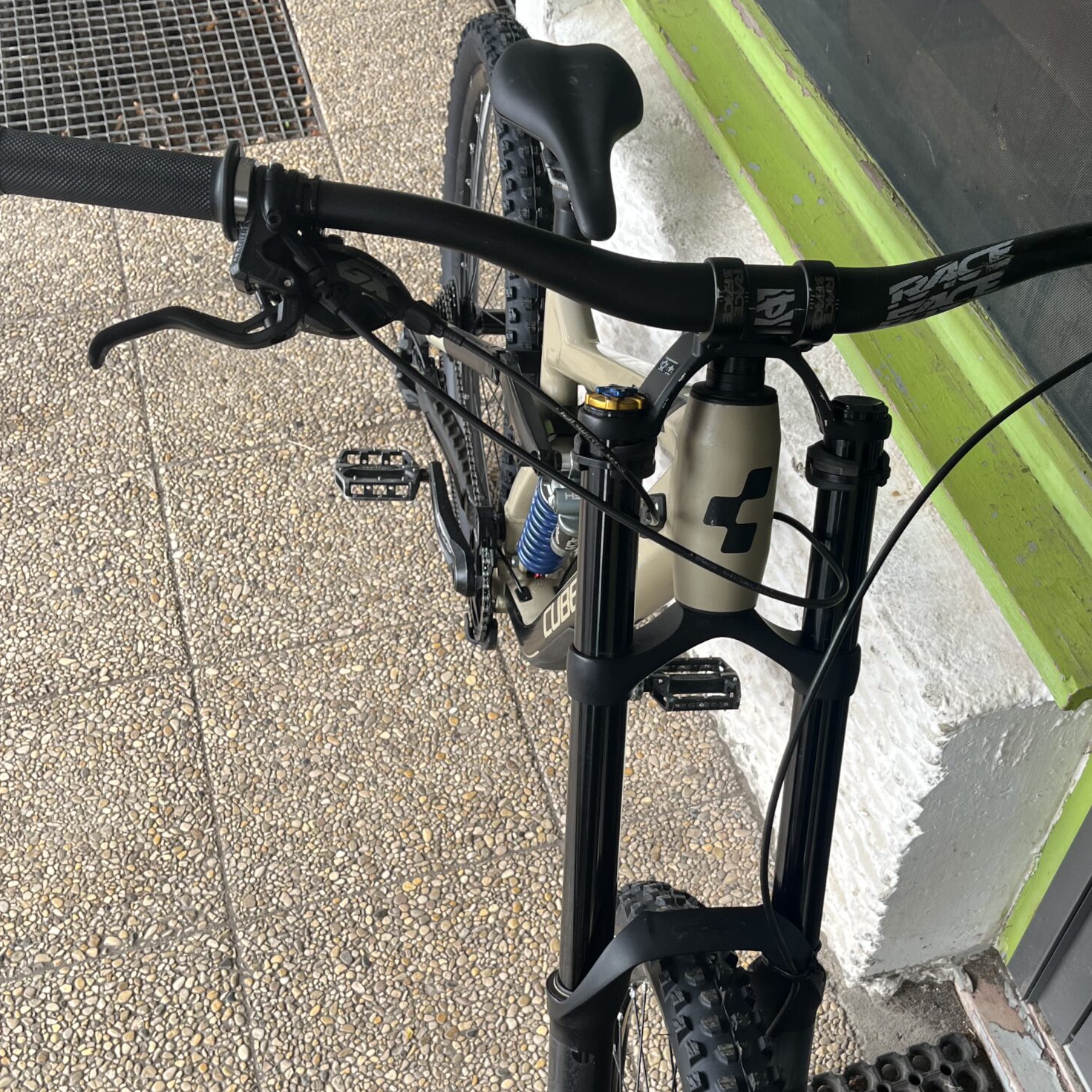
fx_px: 1428
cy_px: 721
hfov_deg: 41.7
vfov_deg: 41.4
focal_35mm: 40
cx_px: 658
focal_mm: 5.1
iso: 40
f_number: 1.6
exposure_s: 1/220
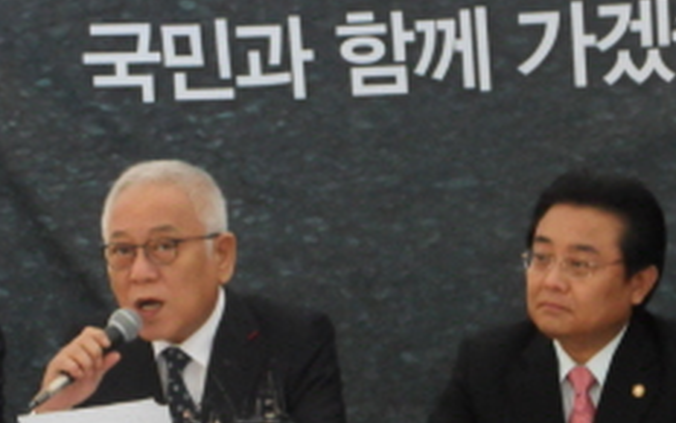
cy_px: 284
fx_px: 2800
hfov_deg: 13.8
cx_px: 262
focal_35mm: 152
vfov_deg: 8.6
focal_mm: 16.6
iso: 400
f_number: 5.5
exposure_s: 1/60
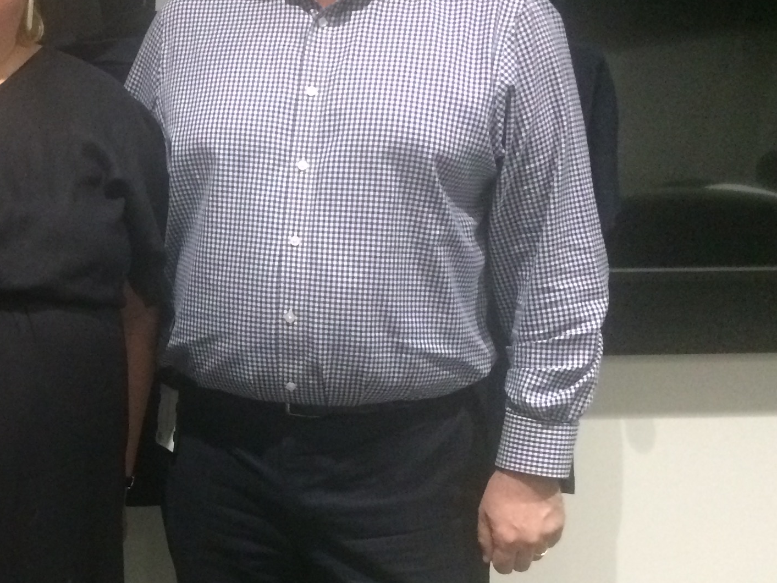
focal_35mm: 67
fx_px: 1504
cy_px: 341
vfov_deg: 21.9
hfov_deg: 27.1
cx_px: -32
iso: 320
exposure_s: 1/33
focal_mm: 4.15
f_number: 2.2
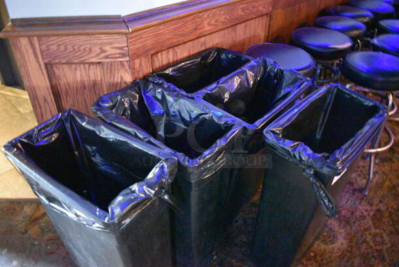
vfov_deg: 48.0
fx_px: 300
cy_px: 134
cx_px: 200
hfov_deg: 67.3
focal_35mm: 27
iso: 12800
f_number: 3.5
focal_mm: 18
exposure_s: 1/13
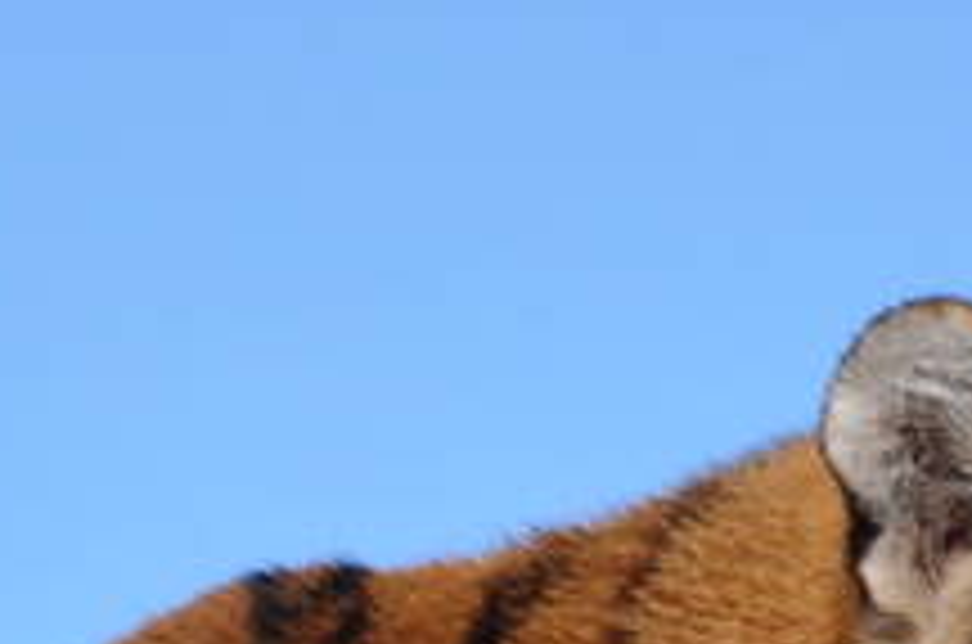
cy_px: 1547
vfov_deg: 0.7
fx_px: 49428
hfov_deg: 1.1
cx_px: 446
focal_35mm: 1835
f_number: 5.6
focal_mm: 165
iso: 400
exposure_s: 1/1250
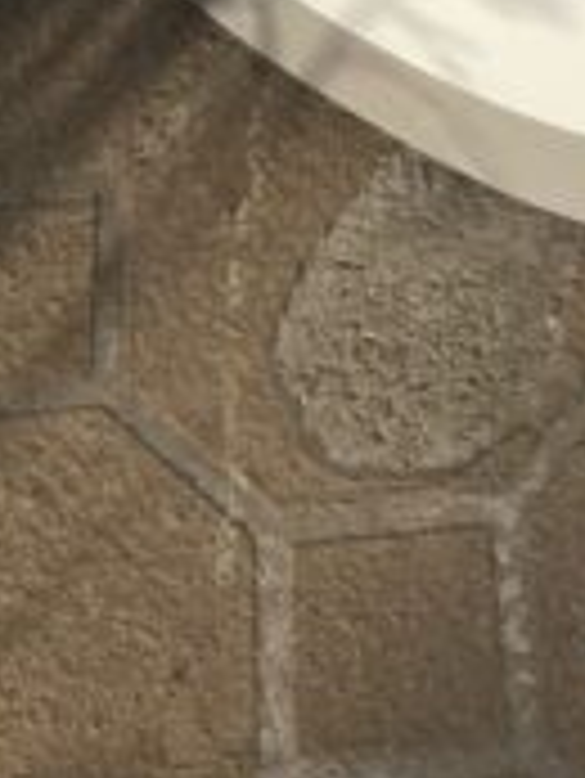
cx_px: 572
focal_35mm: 154
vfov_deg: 10.2
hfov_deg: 9.6
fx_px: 3466
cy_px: -1394
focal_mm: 4.2
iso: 32
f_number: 1.6
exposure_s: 1/4292
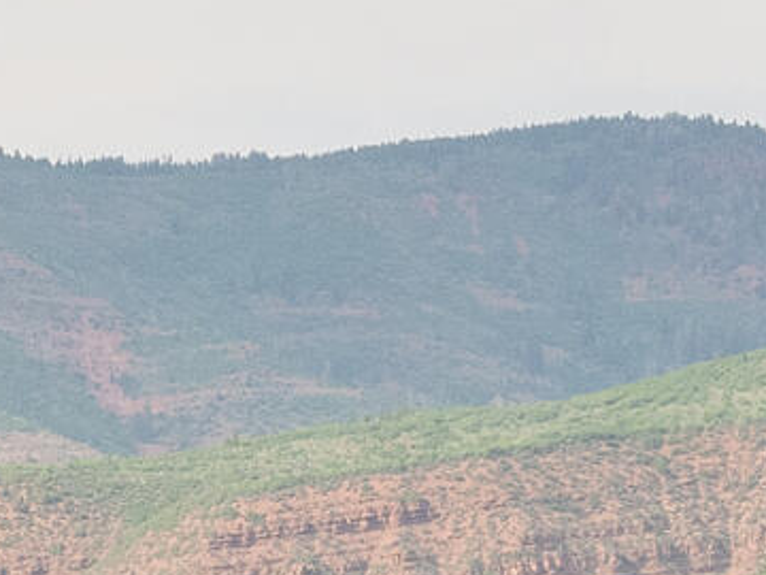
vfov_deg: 3.7
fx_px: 8874
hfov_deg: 4.6
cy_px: 862
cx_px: -2011
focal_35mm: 401
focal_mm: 50
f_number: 16
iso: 640
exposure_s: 1/125
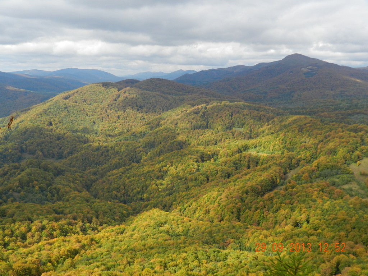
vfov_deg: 44.2
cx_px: 184
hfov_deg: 56.8
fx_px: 340
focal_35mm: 32
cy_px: 138
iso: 160
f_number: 3.7
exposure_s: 1/800
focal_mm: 5.6
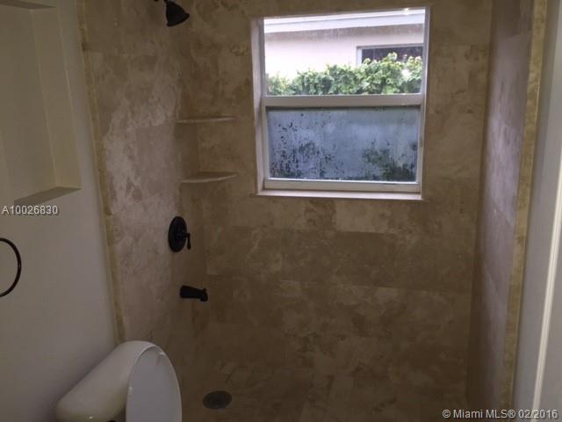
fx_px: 471
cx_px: 281
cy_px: 211
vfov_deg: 48.2
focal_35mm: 29
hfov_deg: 61.7
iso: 80
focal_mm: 4.15
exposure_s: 1/24
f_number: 2.2
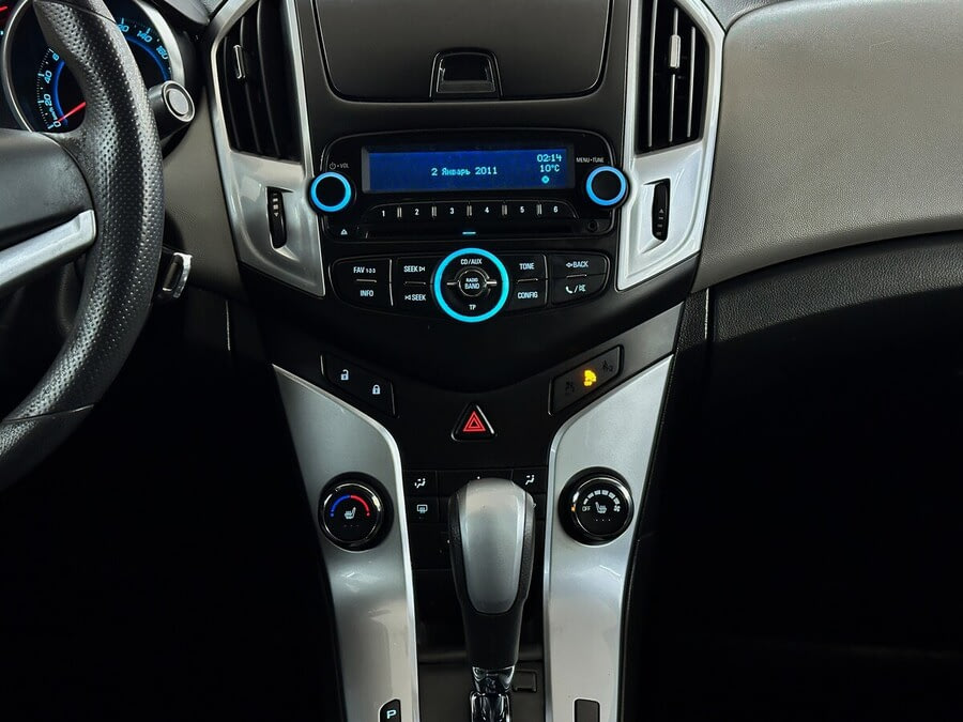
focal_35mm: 48
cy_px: 361
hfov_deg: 39.7
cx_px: 482
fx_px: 1335
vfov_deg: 30.3
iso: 160
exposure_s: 1/50
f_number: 1.78
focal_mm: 6.86
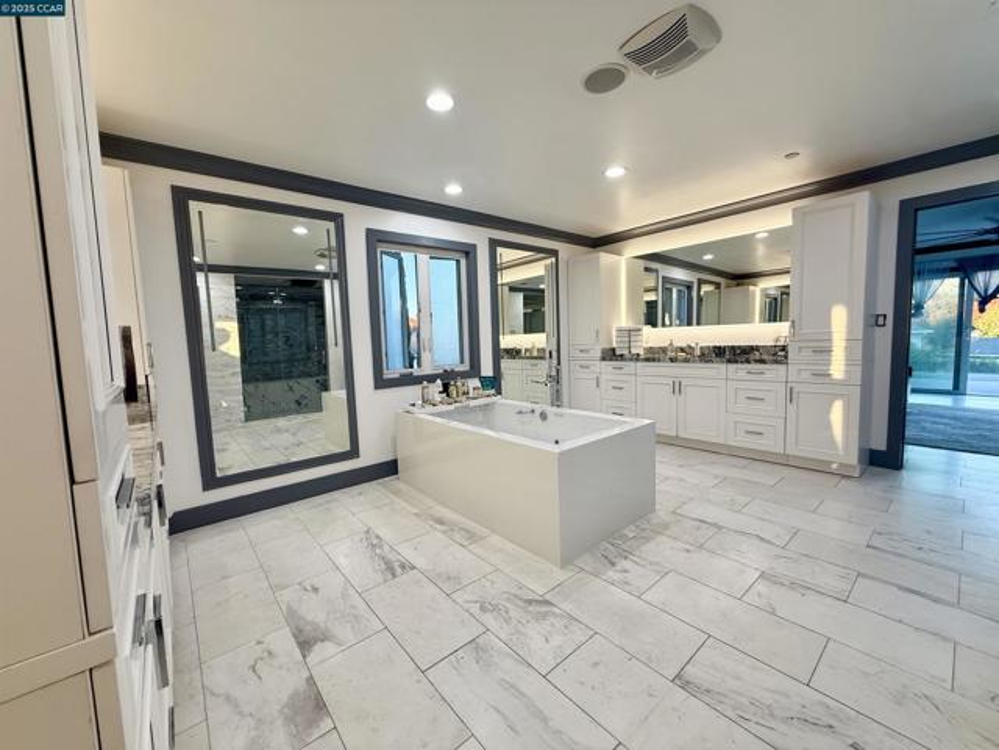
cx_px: 500
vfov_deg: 85.7
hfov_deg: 102.1
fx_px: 404
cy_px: 375
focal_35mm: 14
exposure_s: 1/120
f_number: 2.2
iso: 100
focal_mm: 2.22
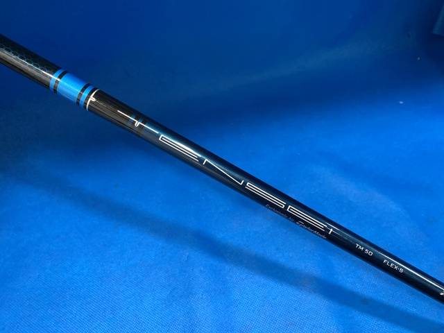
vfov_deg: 53.1
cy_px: 166
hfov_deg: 67.3
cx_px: 222
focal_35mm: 26
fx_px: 333
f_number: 1.8
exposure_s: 1/60
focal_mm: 4.25
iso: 250
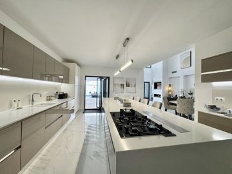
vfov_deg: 85.7
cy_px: 87
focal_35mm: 14
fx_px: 94
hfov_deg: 102.1
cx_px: 116
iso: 100
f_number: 2.2
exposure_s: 1/100
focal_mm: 2.22
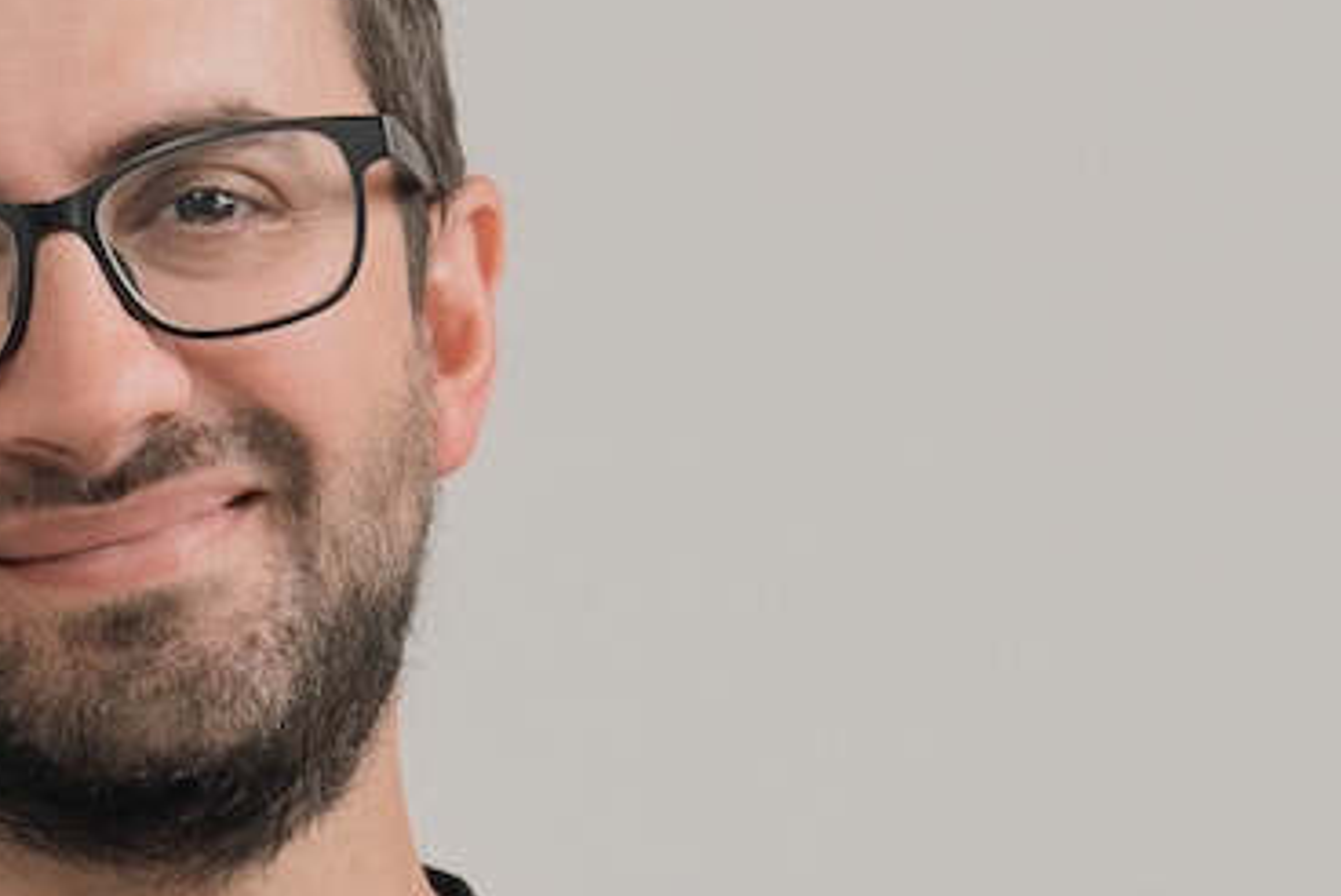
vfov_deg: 5.0
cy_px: 1894
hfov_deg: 7.6
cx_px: 233
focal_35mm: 271
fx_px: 10102
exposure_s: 1/125
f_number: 3.2
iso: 320
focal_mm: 52
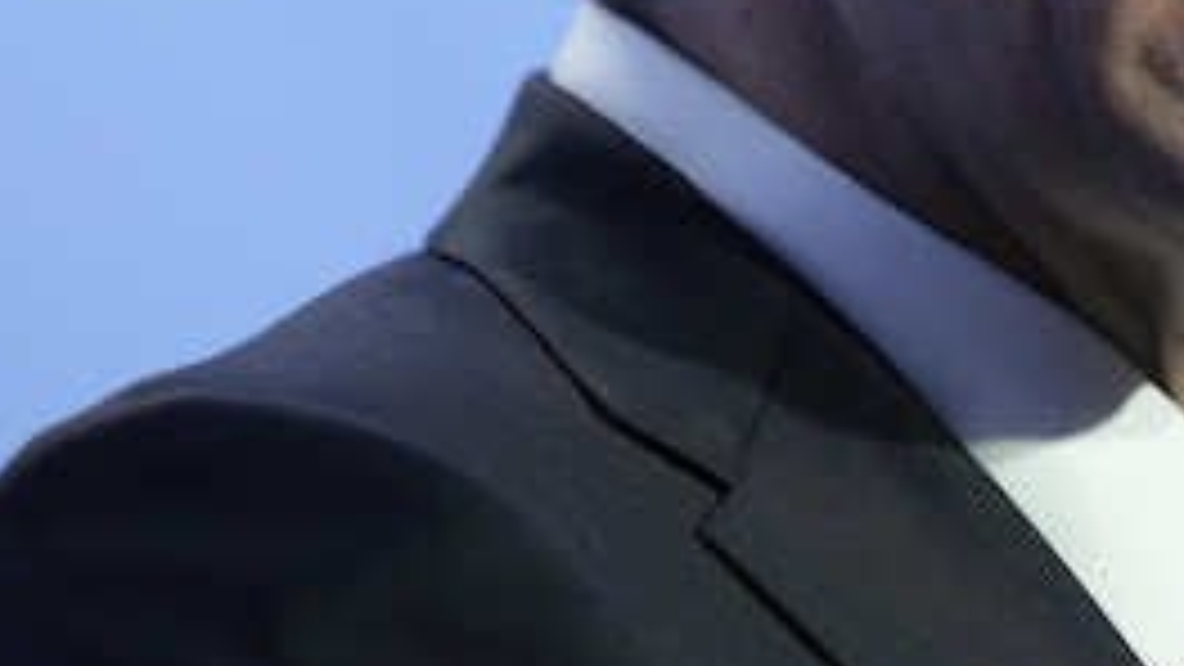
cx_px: 1175
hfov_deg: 1.9
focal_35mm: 1114
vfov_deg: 1.1
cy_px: -164
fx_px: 34978
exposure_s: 1/640
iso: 2000
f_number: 2.8
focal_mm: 400
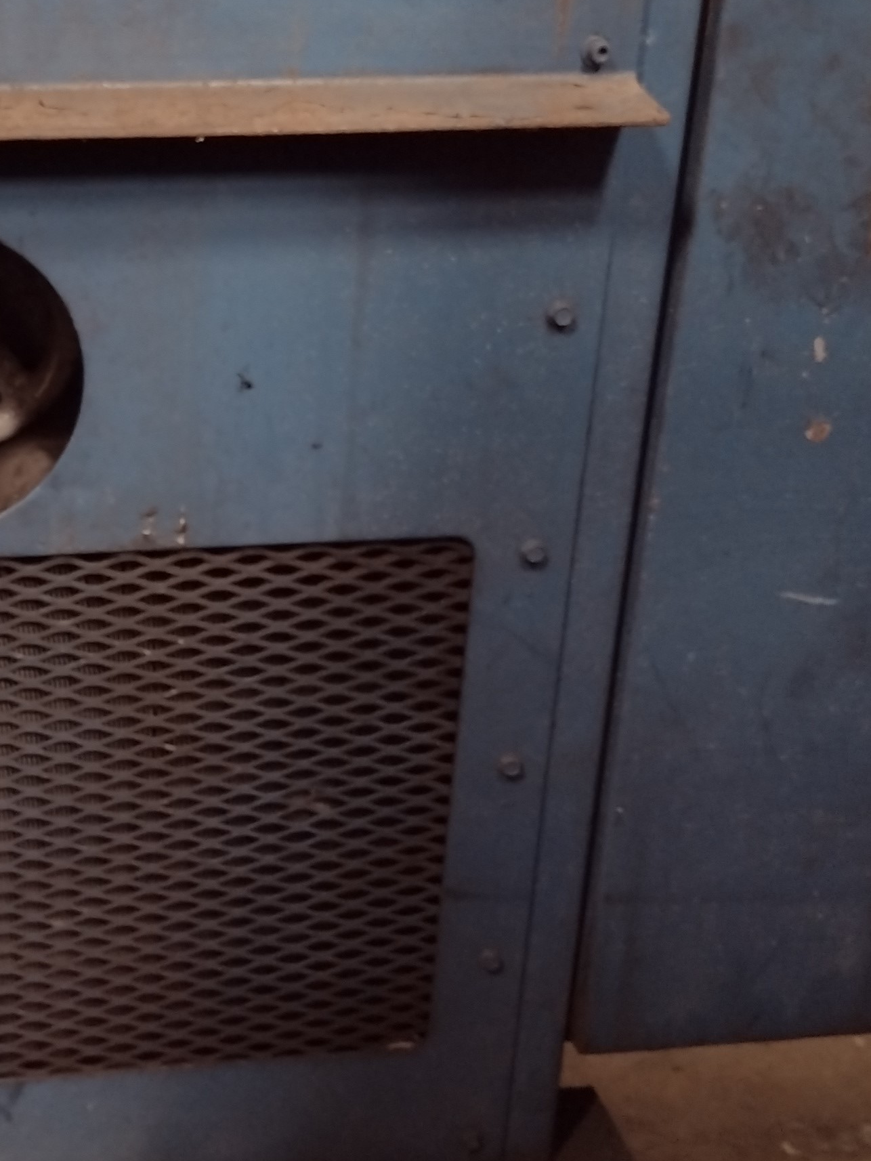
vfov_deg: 30.7
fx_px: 2113
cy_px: 610
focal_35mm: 63
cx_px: 89
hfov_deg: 22.7
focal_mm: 4.71
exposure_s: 1/24
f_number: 1.7
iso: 447
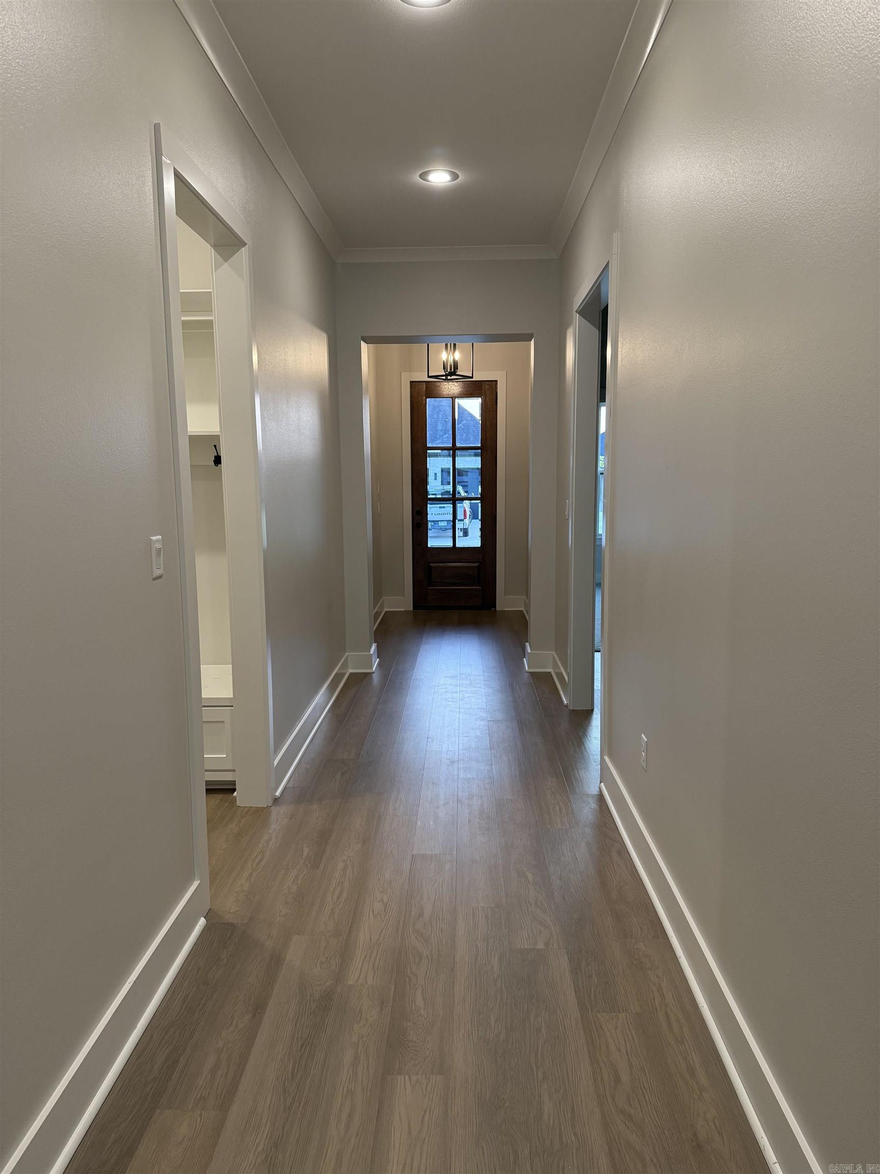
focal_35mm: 24
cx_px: 440
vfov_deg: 71.6
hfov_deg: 56.8
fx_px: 813
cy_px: 587
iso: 320
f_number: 1.78
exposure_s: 1/120
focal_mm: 6.76
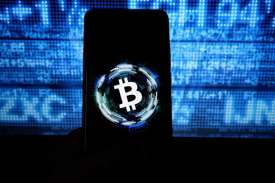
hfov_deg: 49.6
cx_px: 138
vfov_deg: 34.2
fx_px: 298
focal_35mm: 39
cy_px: 92
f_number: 4.4
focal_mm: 26.4
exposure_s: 1/58
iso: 400
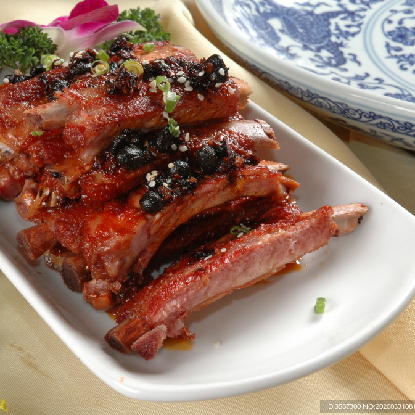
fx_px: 1447
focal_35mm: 107
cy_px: 209
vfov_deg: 16.3
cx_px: 147
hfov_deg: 16.3
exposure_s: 1/125
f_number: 16
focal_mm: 55
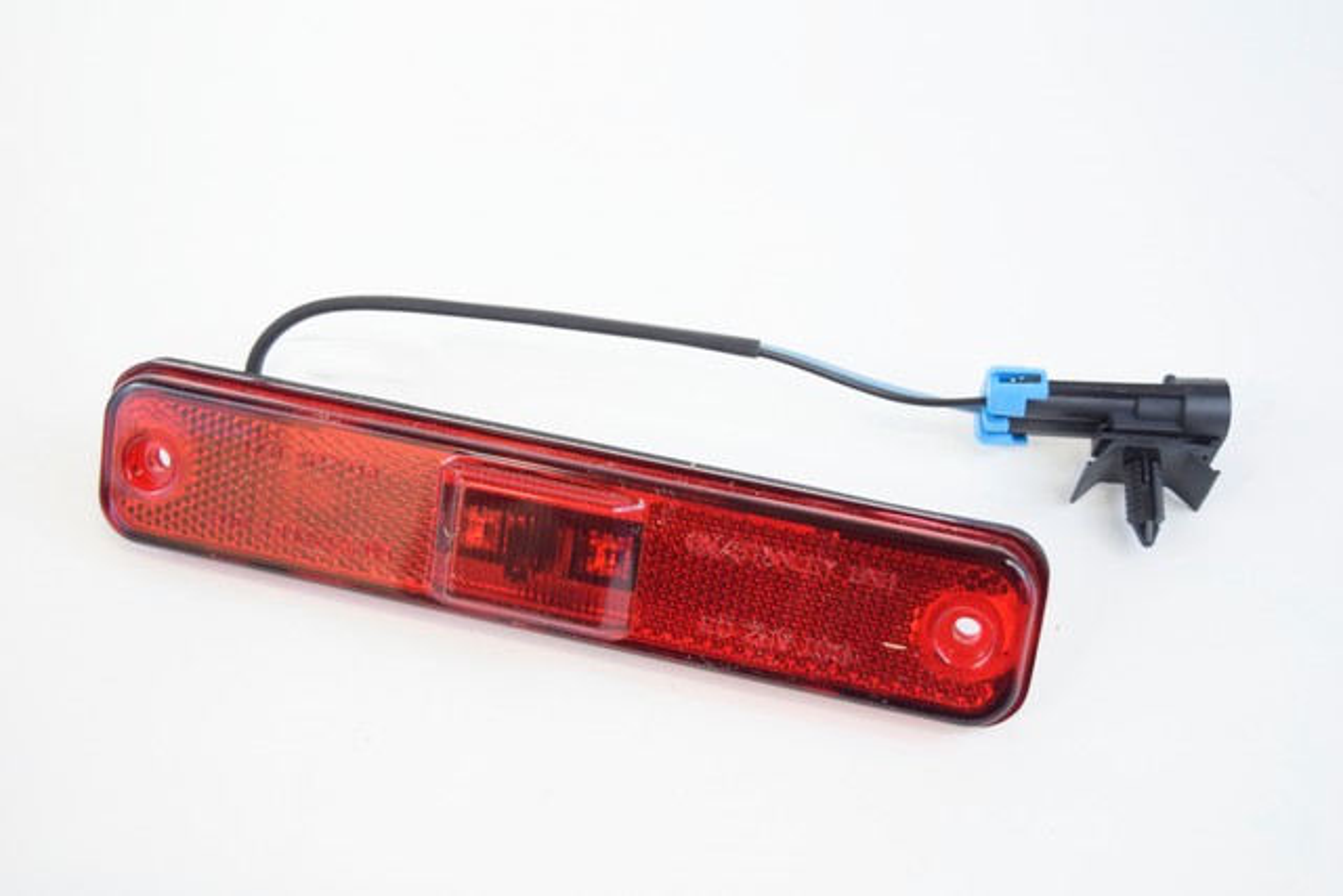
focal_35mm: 54
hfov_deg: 36.9
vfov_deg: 25.1
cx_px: 672
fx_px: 2015
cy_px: 448
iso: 1400
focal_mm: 36
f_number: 4.8
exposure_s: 1/60
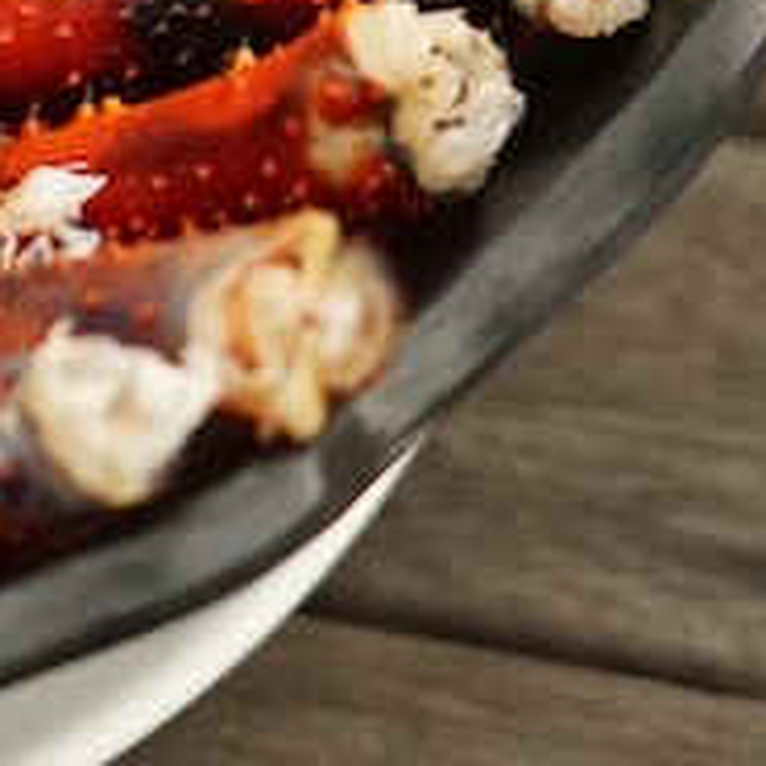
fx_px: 7761
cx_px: -476
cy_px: -302
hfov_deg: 5.6
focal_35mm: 310
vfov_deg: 5.6
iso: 4000
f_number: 4
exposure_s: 1/2000
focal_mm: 66
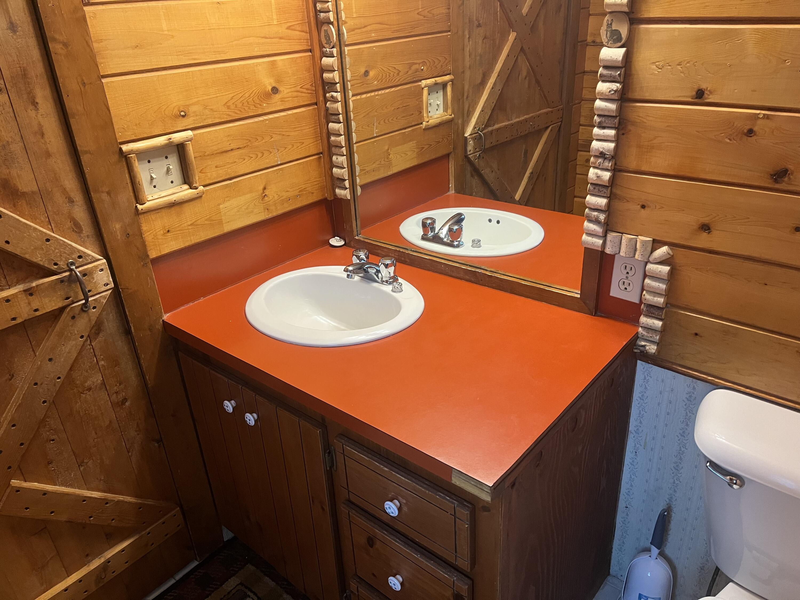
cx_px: 400
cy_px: 300
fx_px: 601
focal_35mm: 26
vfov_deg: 53.1
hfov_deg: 67.3
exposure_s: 1/60
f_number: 1.6
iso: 320
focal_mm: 5.1
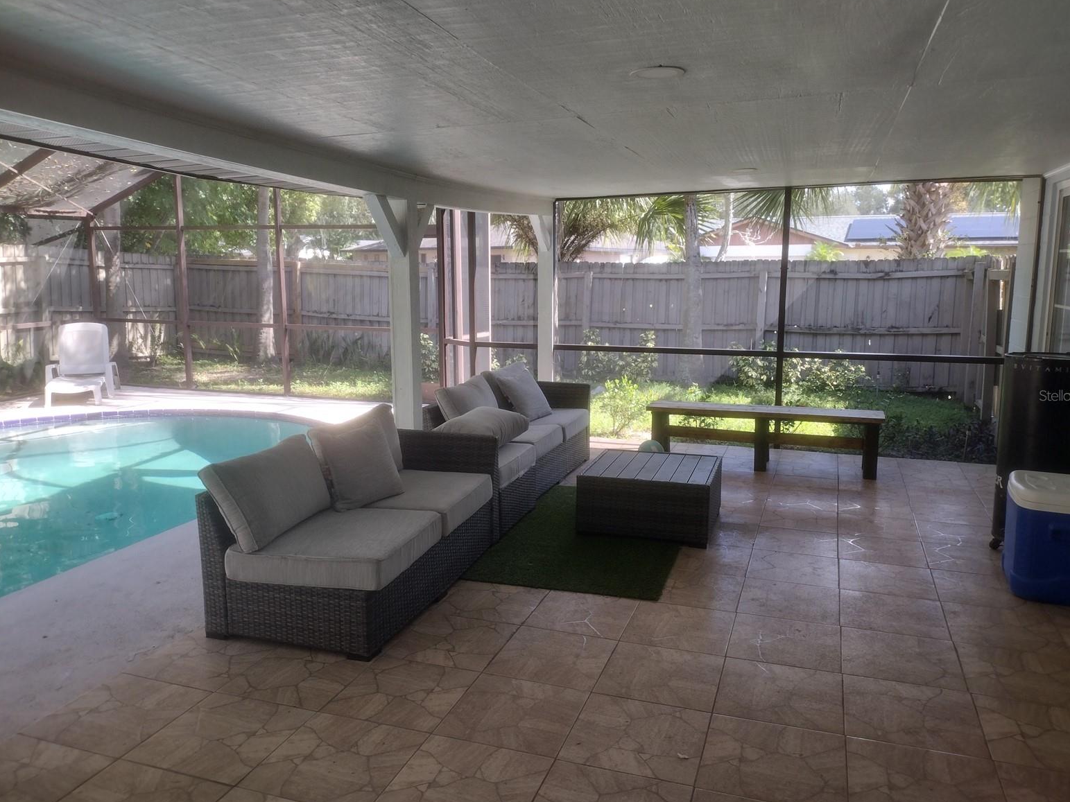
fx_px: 865
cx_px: 550
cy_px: 395
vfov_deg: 49.7
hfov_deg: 63.4
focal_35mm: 28
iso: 100
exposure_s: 1/179
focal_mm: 4.71
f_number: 1.7
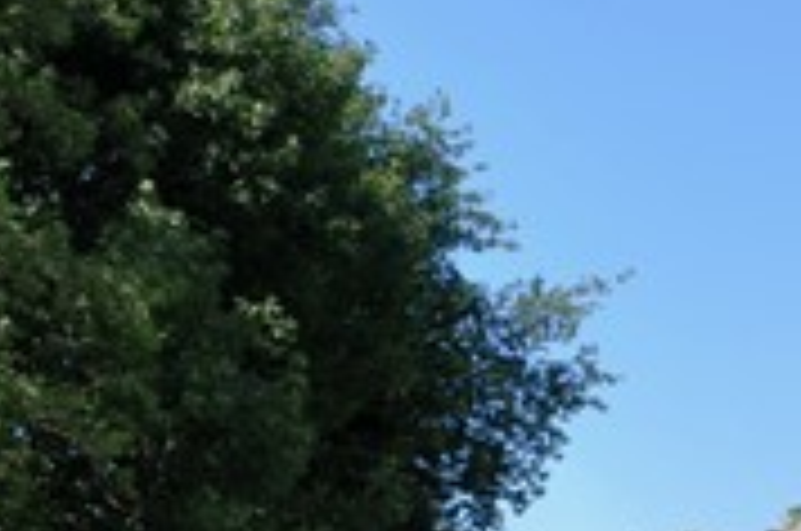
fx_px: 2687
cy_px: 270
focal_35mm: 121
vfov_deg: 11.3
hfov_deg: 12.2
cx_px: 2097
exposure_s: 1/320
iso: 200
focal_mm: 14
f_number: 9
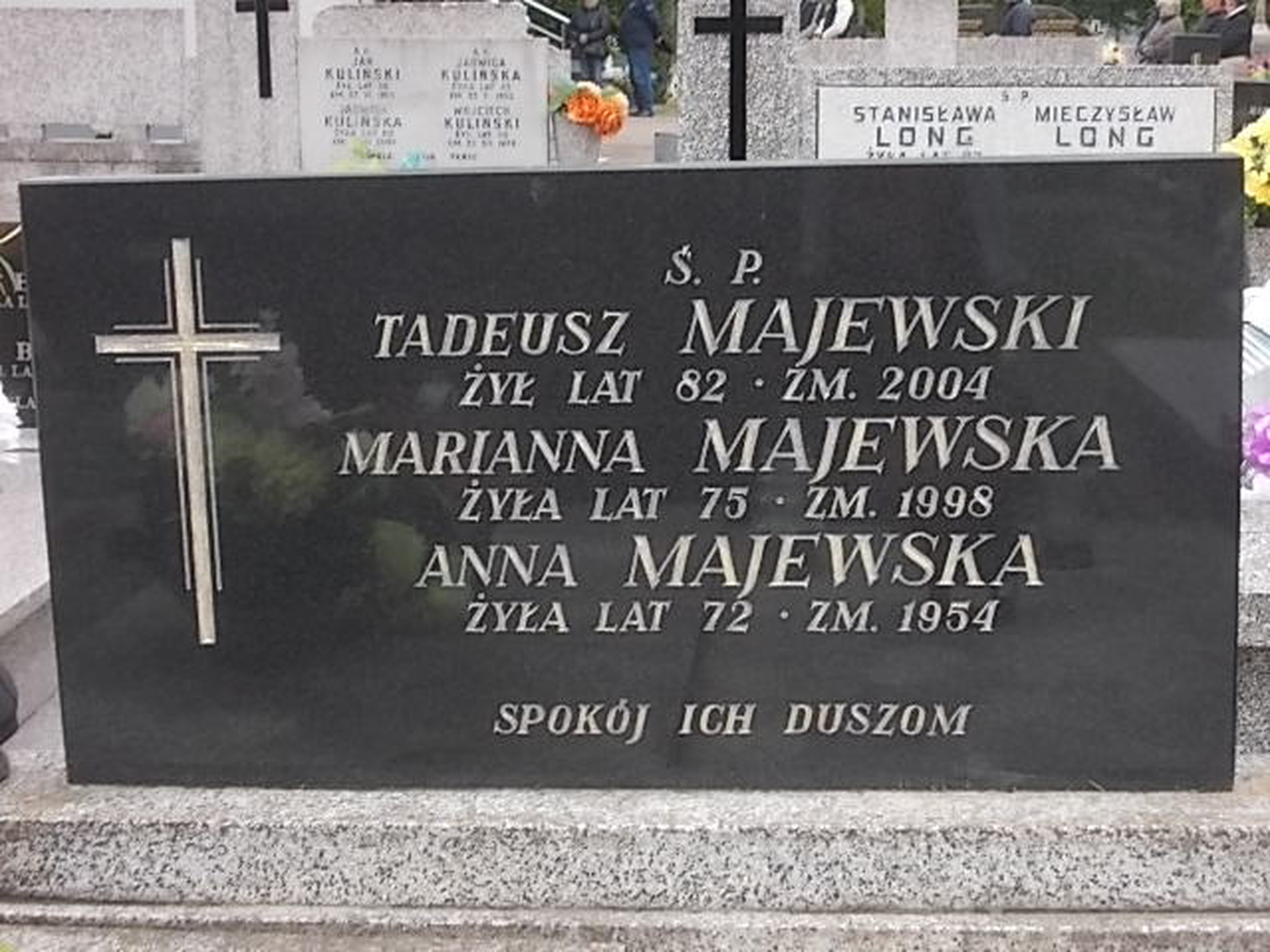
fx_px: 2201
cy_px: 476
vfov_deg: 24.4
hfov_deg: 32.2
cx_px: 635
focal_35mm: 60
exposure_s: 1/80
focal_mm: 8.5
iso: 80
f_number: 4
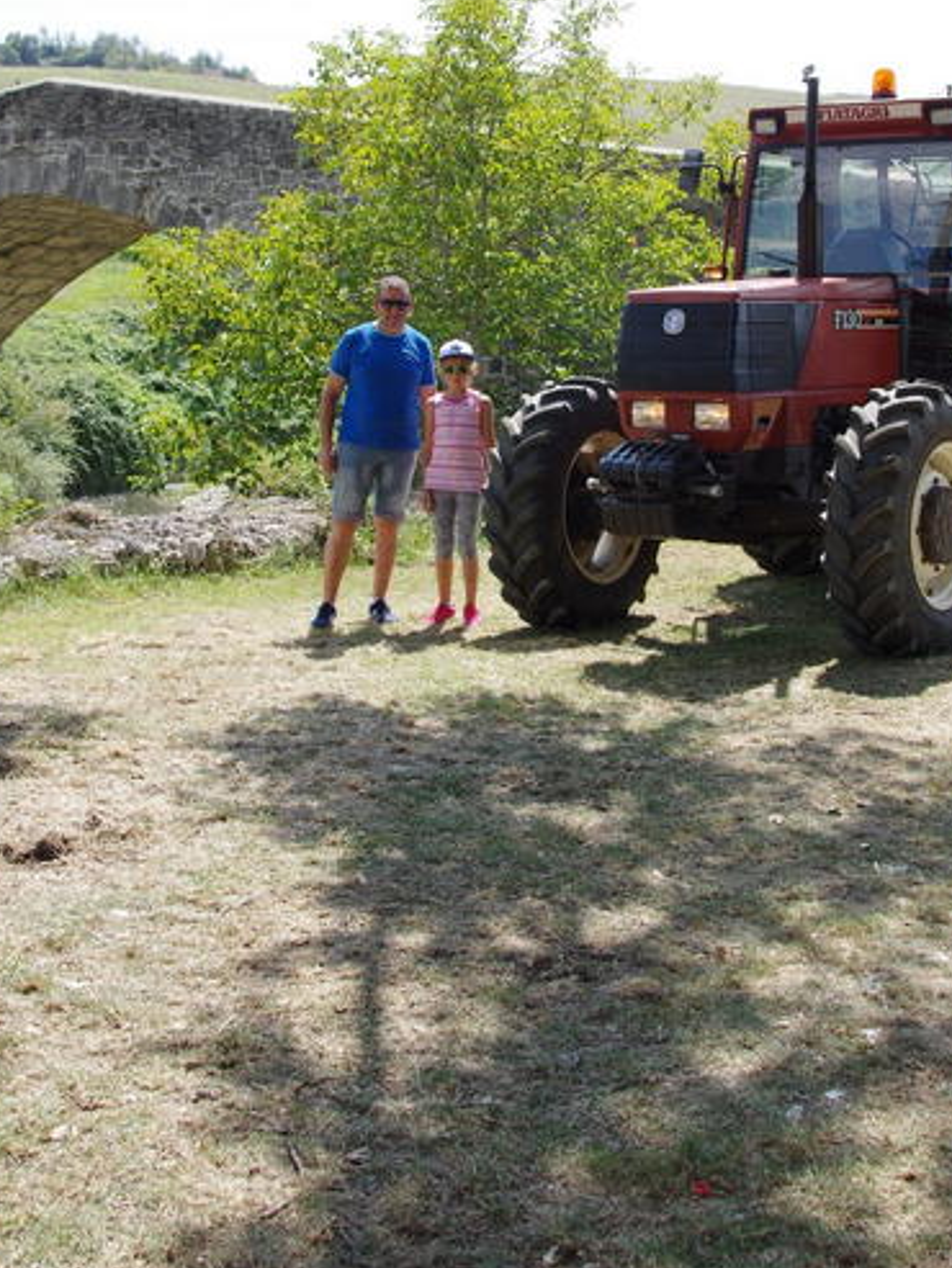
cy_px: 368
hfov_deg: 25.6
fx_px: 2089
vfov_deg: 33.3
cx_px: 563
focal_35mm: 57
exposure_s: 1/160
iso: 320
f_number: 9
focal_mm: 26
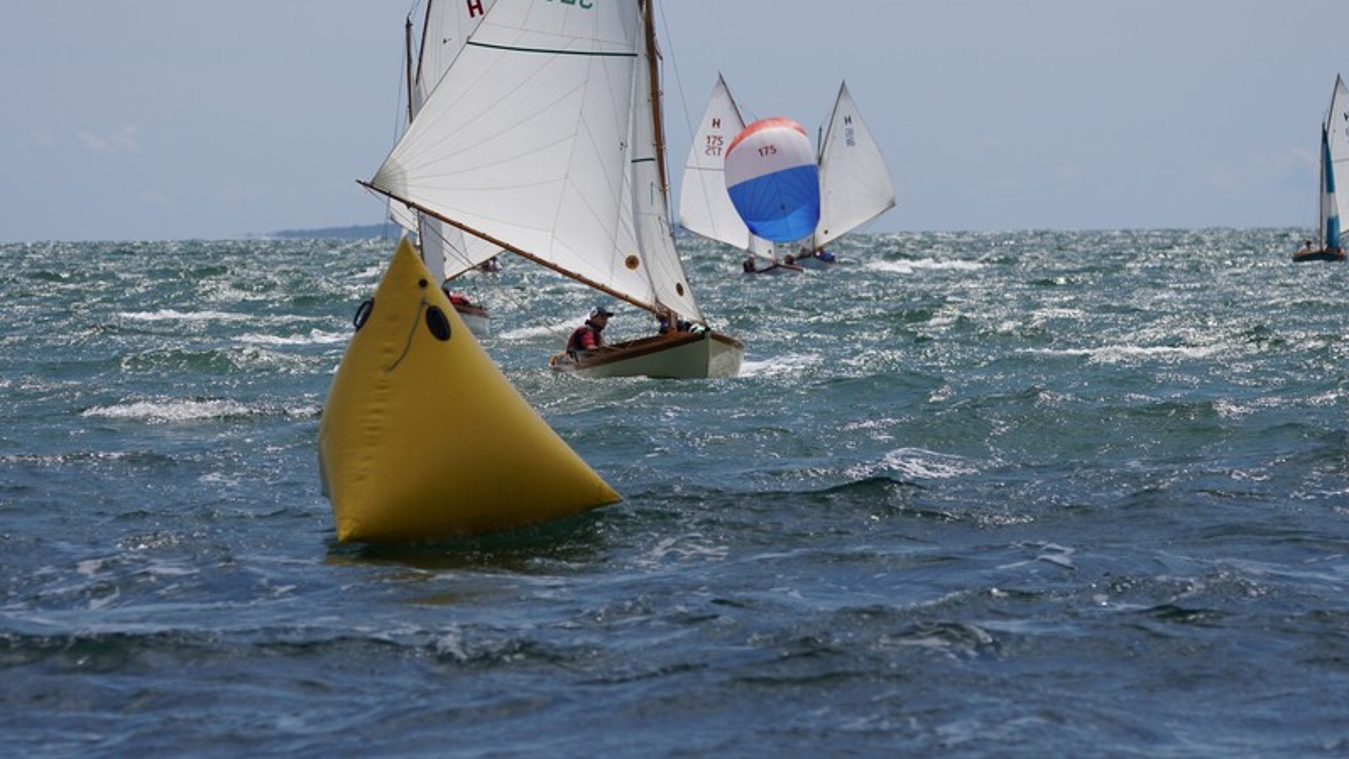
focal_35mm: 271
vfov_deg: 4.5
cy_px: 310
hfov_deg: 8.0
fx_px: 9694
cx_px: 674
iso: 100
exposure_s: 1/1250
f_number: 5.6
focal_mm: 172
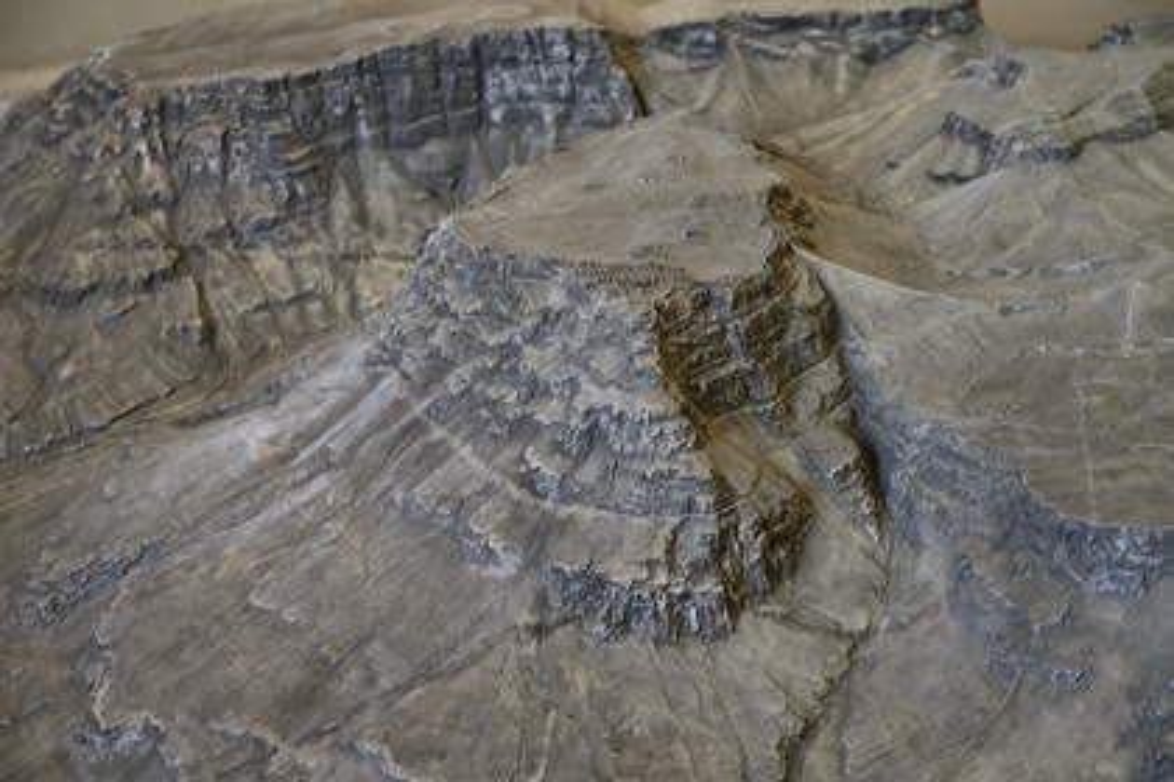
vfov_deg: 19.5
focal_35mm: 70
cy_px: 391
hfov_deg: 28.8
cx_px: 587
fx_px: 2283
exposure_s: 1/60
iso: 400
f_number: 3.5
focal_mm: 70
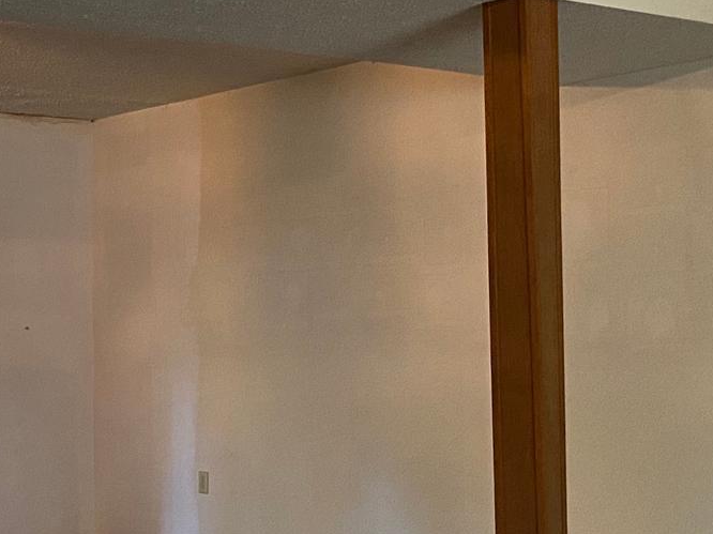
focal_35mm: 80
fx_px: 1647
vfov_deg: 18.4
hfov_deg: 22.6
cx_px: -127
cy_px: 339
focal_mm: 4.25
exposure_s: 1/30
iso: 500
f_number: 1.8
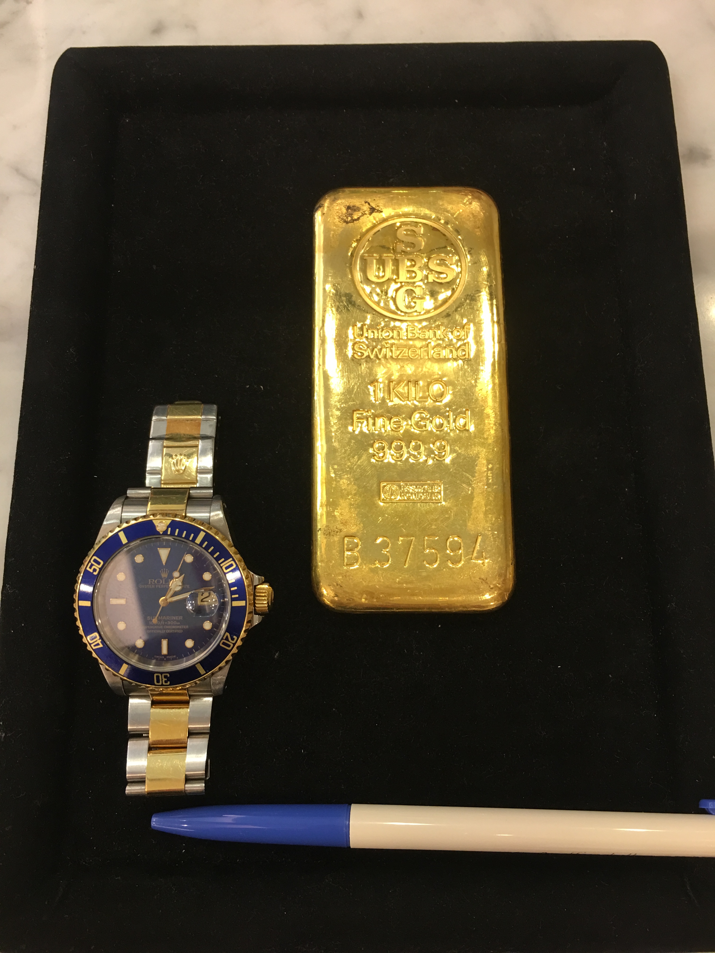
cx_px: 358
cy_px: 476
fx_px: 799
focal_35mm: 29
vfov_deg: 61.7
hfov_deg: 48.2
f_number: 2.2
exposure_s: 1/15
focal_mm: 4.15
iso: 40
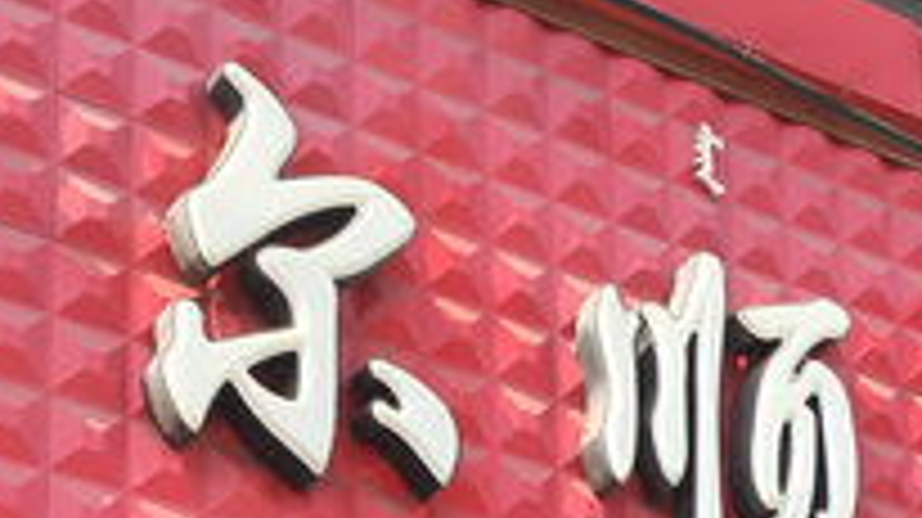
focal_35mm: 108
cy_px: 1169
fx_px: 2639
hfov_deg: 19.8
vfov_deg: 10.0
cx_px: 504
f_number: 2.2
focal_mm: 4.15
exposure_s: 1/615
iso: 25
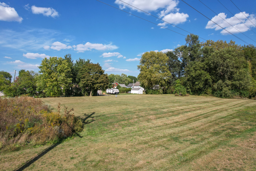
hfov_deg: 78.6
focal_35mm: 22
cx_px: 128
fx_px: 156
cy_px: 86
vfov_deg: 57.2
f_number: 2.8
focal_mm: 8.38
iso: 100
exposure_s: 1/2000
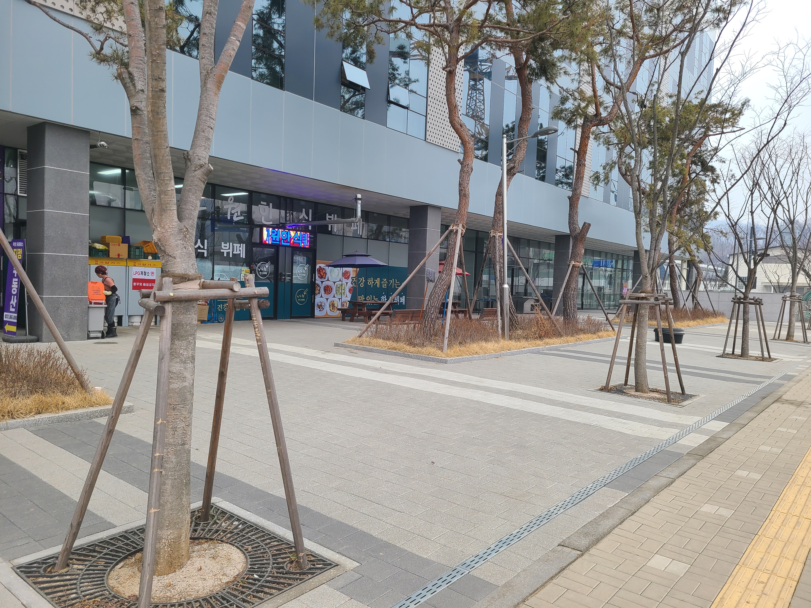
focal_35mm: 26
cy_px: 304
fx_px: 609
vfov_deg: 53.1
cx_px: 406
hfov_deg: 67.3
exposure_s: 1/295
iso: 40
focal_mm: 5.4
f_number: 1.8
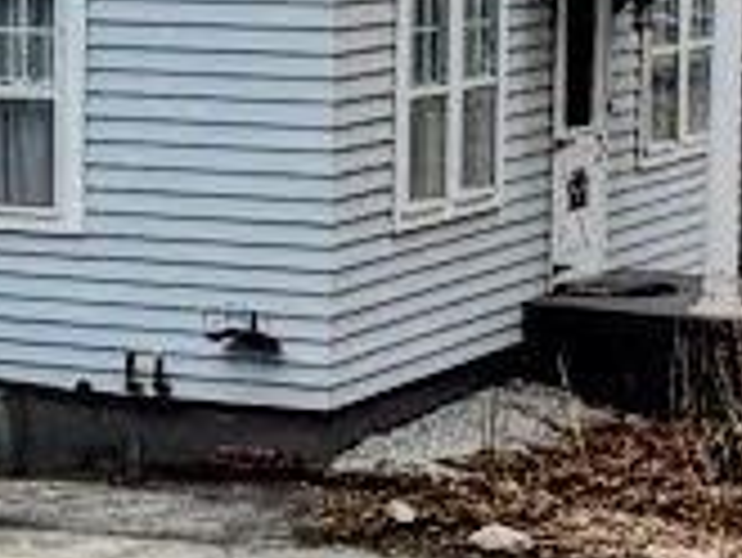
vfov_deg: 7.8
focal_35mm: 191
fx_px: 4097
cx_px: -182
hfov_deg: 10.2
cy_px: 65
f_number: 1.78
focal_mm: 6.76
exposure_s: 1/2232
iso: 80
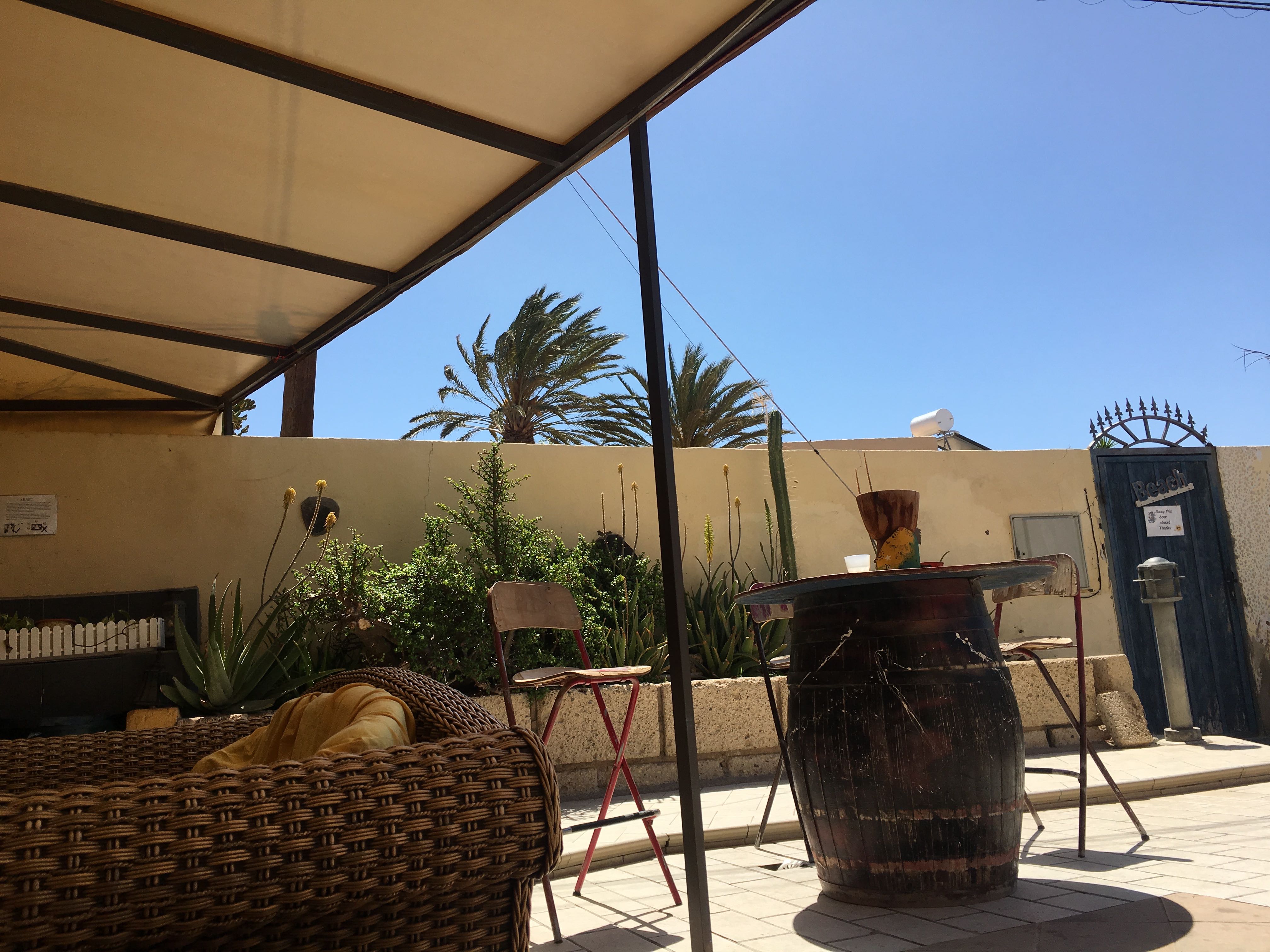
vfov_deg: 48.2
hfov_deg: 61.7
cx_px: 635
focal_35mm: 29
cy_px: 476
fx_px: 1064
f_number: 2.2
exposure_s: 1/1672
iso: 25
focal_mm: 4.15
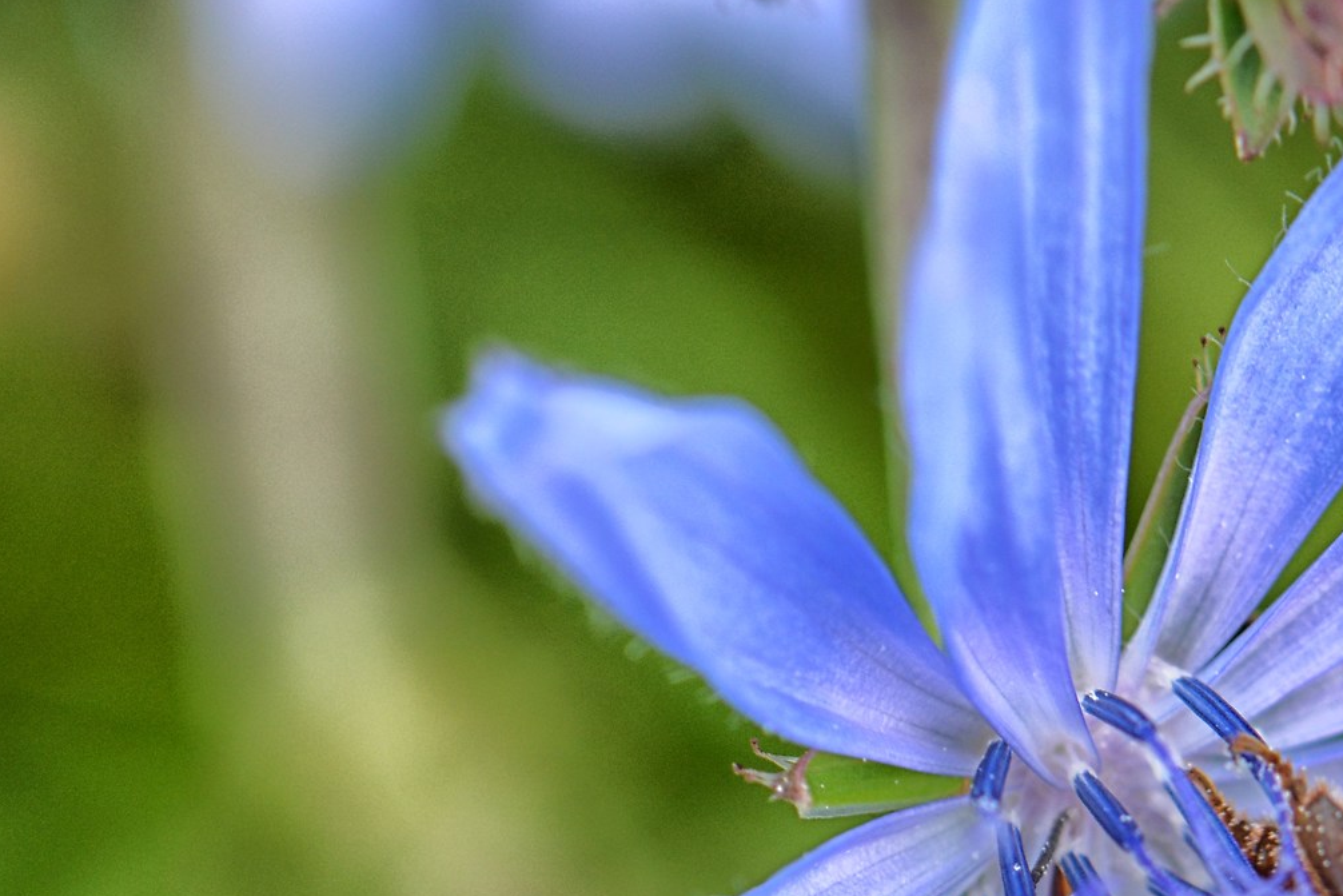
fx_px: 11349
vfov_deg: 4.5
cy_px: 1063
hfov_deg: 6.7
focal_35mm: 304
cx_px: 1332
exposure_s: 1/125
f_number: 8
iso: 280
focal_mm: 85
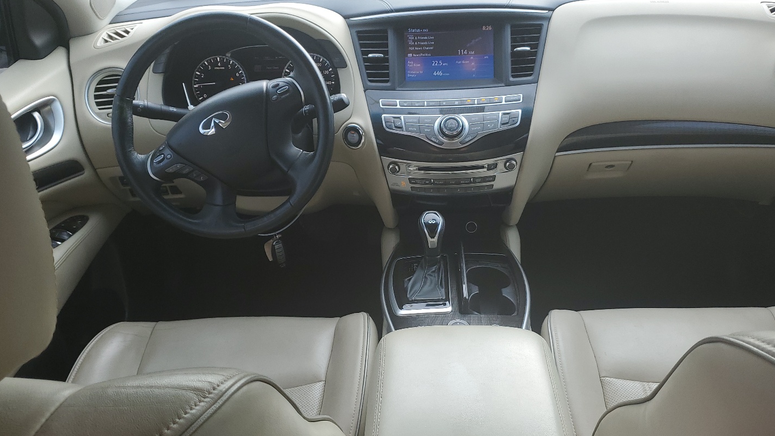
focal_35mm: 32
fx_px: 658
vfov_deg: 36.5
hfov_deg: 60.9
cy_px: 266
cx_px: 419
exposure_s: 1/370
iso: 50
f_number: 1.5
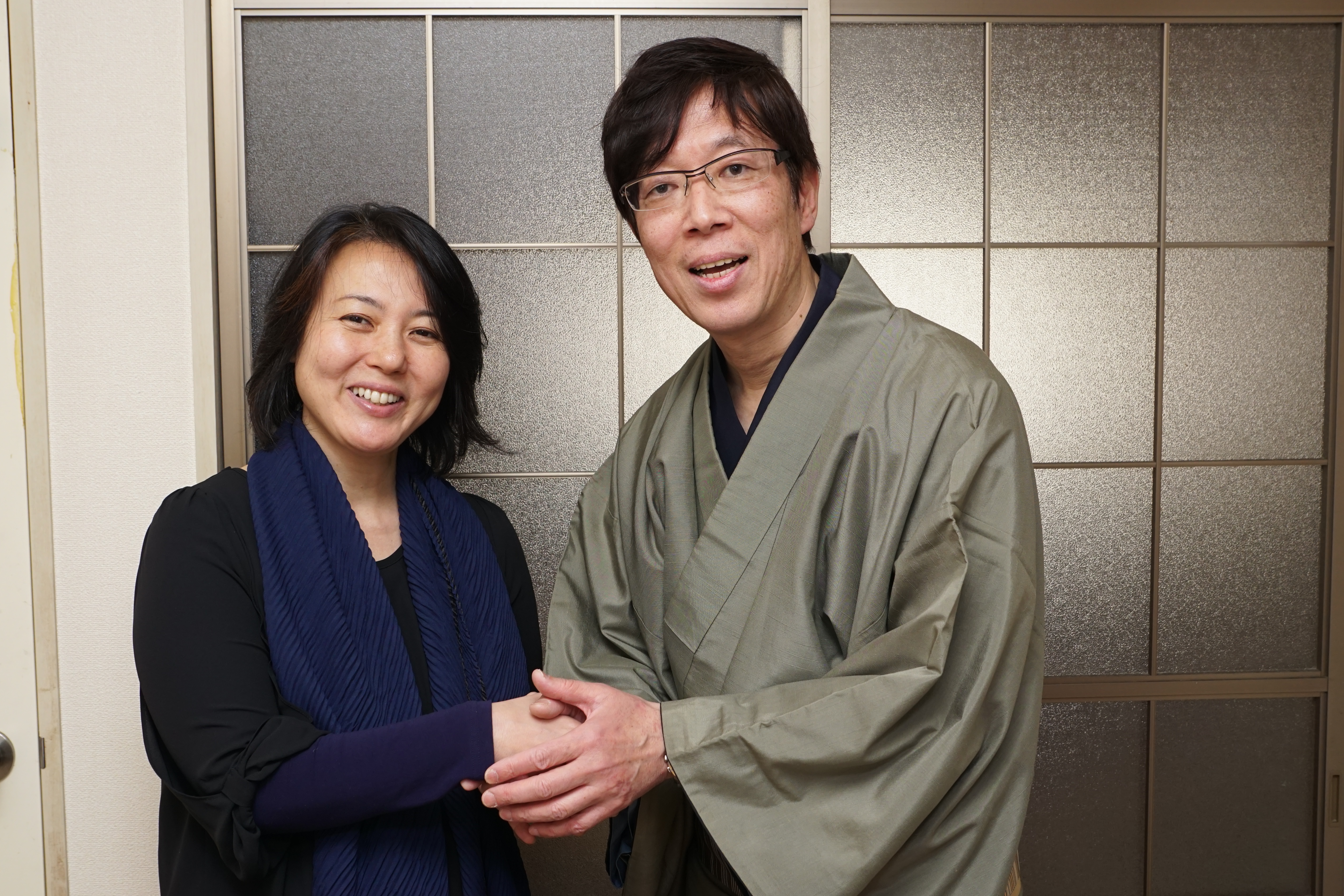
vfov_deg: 35.1
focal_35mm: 38
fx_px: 1419
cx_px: 639
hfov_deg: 50.7
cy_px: 446
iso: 500
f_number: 5.6
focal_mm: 24
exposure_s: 1/250
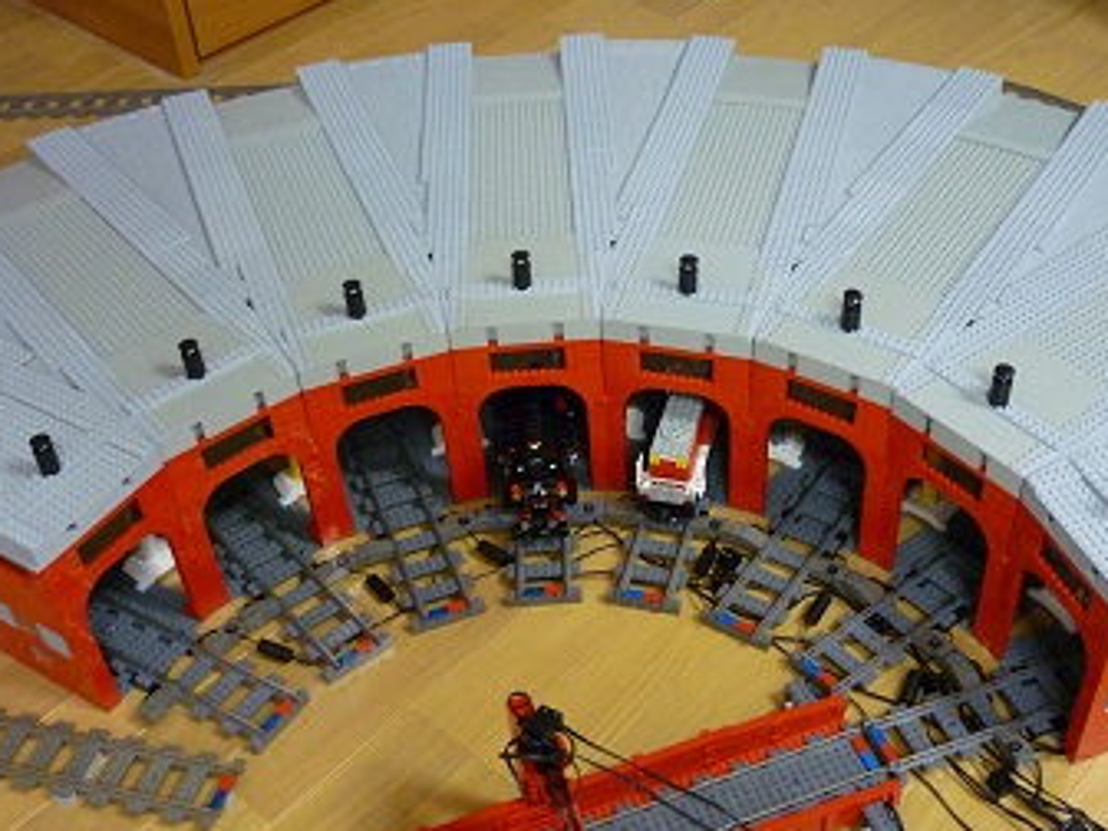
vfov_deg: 33.5
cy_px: 480
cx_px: 627
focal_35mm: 43
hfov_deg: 43.8
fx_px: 1376
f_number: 2.8
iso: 400
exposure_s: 1/15
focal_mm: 5.5
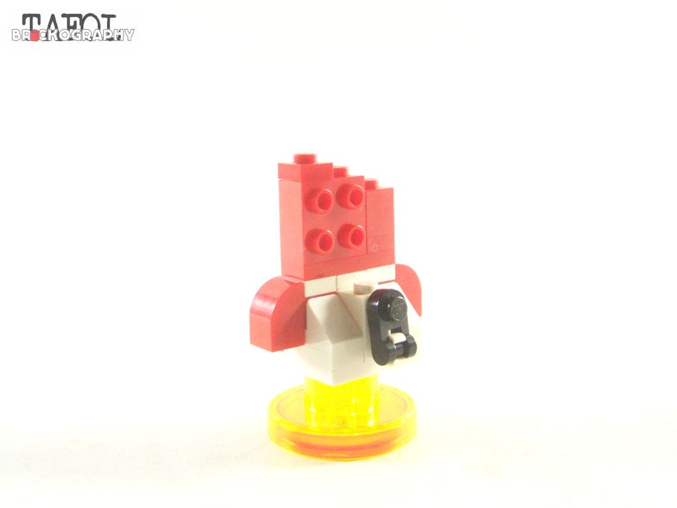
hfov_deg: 37.5
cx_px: 338
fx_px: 997
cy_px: 254
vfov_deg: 28.6
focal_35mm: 51
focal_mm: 8.5
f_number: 3.2
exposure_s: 1/60
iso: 400
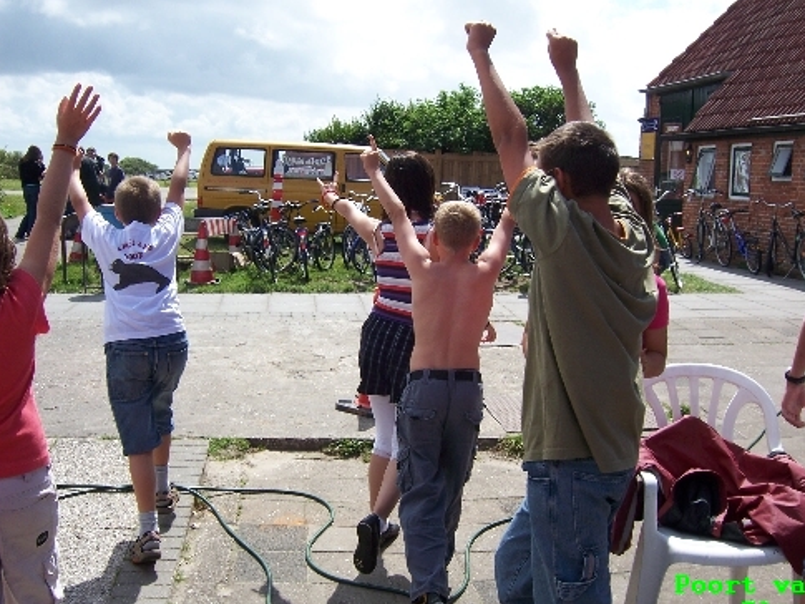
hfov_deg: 49.0
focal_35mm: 38
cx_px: 400
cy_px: 305
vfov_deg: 37.7
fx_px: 884
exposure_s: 1/500
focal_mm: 6.2
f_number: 4.5
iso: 80
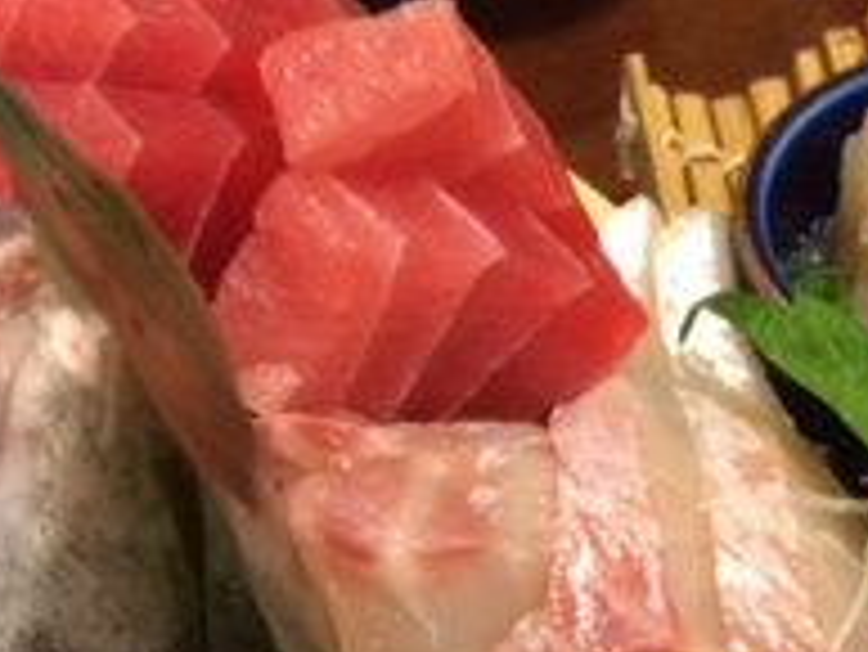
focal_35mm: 96
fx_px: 2409
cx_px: 648
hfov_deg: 20.3
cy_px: 1003
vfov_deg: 14.3
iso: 250
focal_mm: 4.15
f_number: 2.2
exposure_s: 1/30
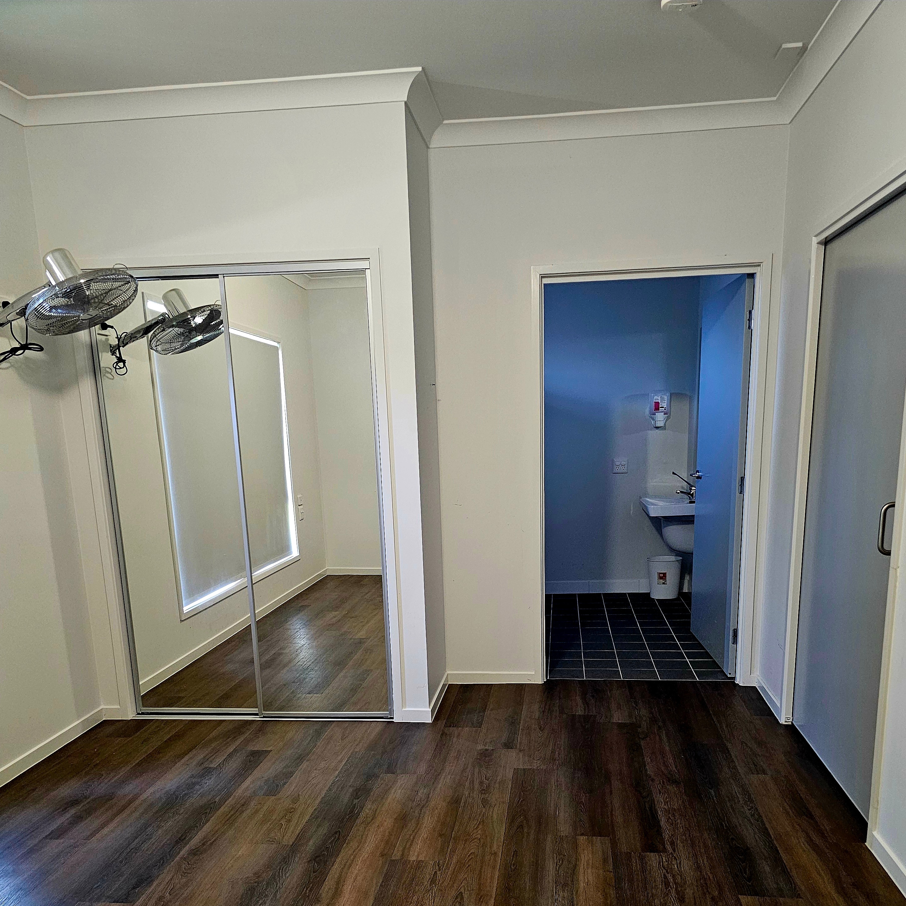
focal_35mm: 28
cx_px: 459
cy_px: 624
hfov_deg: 57.3
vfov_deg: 55.8
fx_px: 829
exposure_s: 1/50.3
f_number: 1.7
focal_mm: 6.3
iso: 800
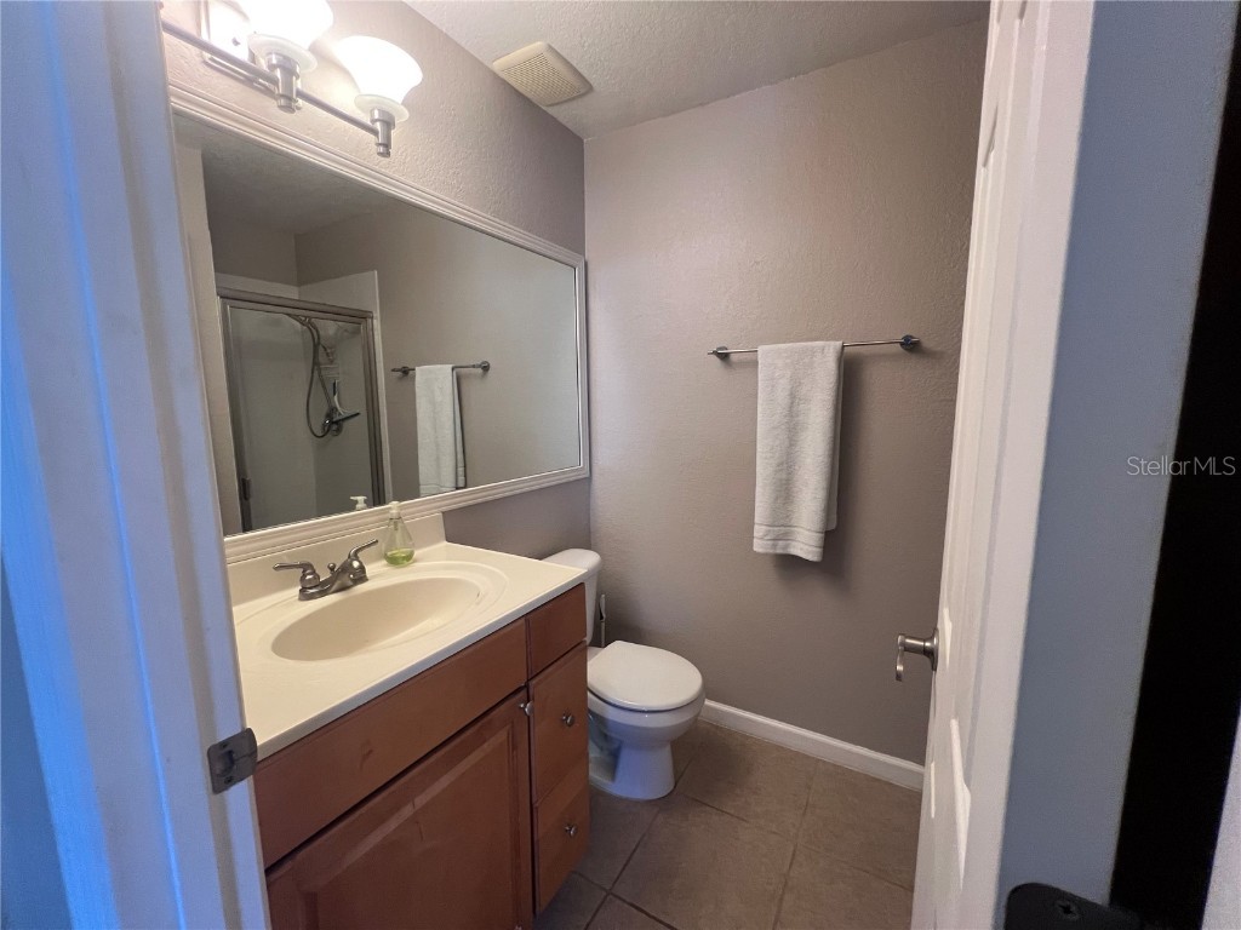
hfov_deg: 106.2
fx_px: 466
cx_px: 620
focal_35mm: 13
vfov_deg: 89.9
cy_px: 465
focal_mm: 1.57
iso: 200
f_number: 1.8
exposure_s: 1/60
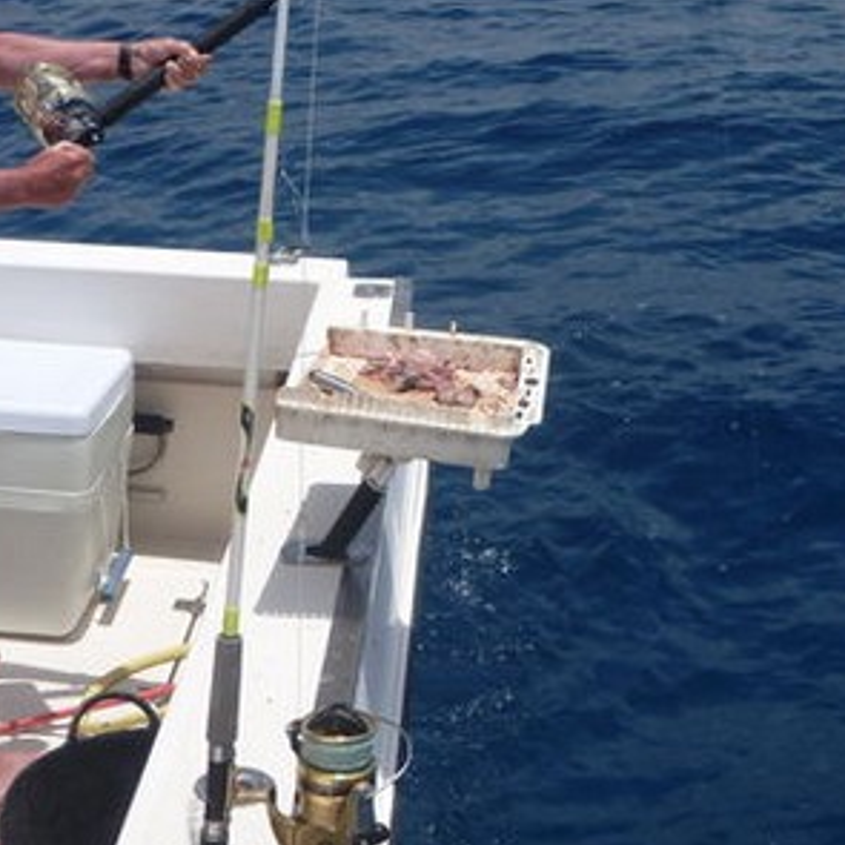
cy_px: 249
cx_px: 458
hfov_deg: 25.3
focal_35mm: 68
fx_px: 1878
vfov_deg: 25.2
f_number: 3.9
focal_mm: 6.4
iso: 100
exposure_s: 1/1000
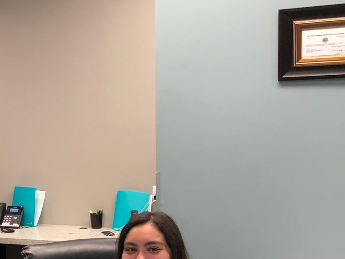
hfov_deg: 23.8
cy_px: 183
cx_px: -76
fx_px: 737
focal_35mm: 74
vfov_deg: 19.8
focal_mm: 4
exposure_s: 1/24
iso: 40
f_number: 1.8
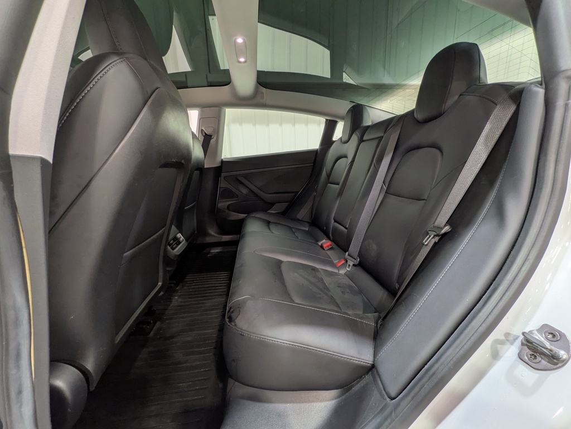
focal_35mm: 14
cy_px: 214
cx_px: 286
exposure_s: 1/25
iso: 55
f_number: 2.2
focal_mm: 1.83
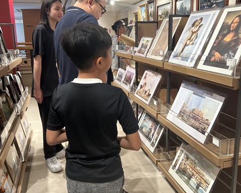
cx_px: 120
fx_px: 242
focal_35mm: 34
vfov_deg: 43.3
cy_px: 92
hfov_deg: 52.9
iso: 125
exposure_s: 1/60
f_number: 1.5
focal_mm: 5.7
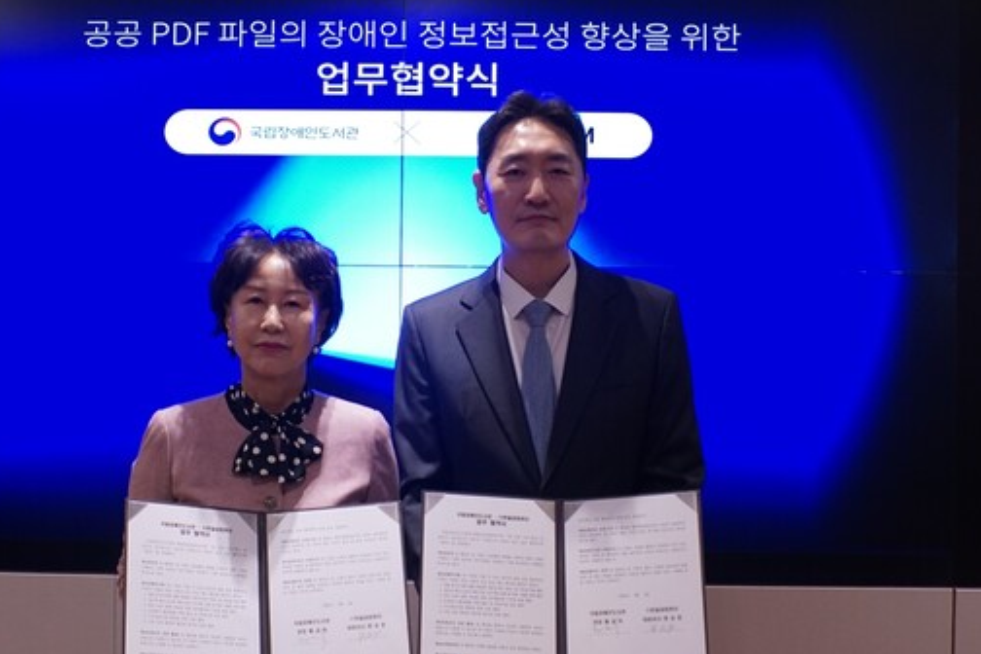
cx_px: 407
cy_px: 327
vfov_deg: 27.0
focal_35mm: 50
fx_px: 1362
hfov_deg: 39.5
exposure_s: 1/60
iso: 640
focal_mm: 28
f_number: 2.8
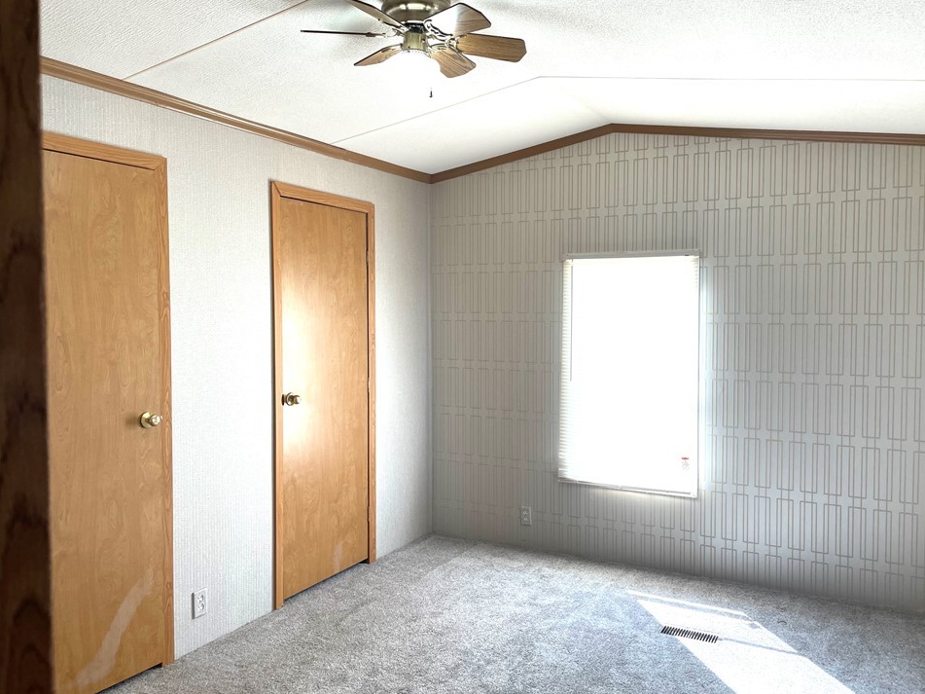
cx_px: 496
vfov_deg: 49.7
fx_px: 748
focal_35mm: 28
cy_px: 351
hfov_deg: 63.4
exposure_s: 1/120
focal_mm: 4.2
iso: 50
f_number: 1.6
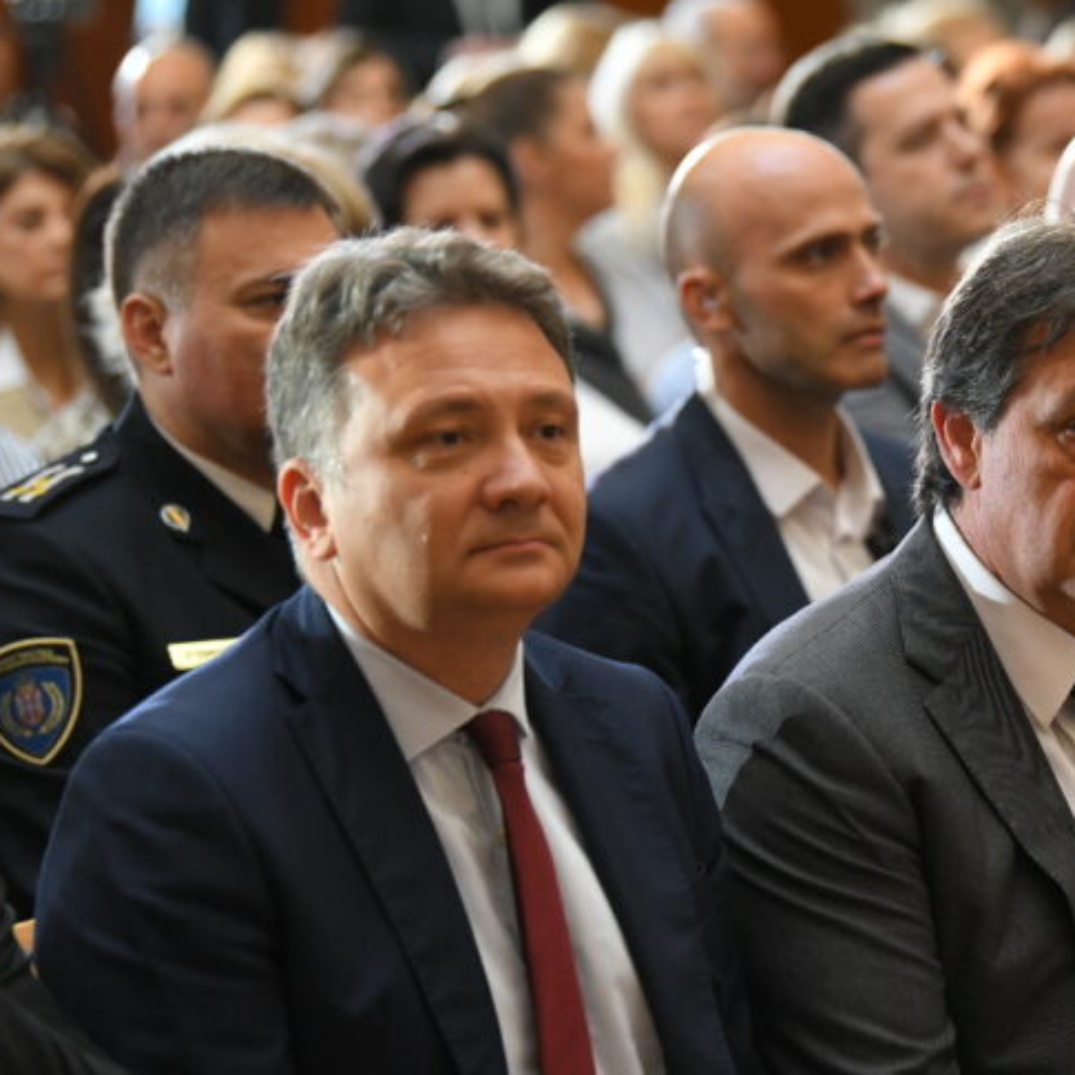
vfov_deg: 7.8
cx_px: 1102
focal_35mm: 224
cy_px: 751
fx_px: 7870
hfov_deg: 7.8
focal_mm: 125
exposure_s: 1/200
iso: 2500
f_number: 3.5
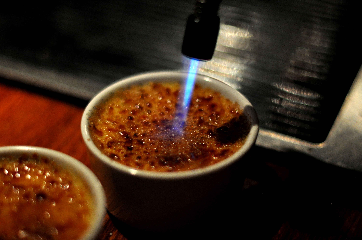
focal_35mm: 75
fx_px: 753
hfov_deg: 27.0
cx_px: 181
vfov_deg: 18.1
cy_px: 120
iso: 1250
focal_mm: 50
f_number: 1.4
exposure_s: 1/500
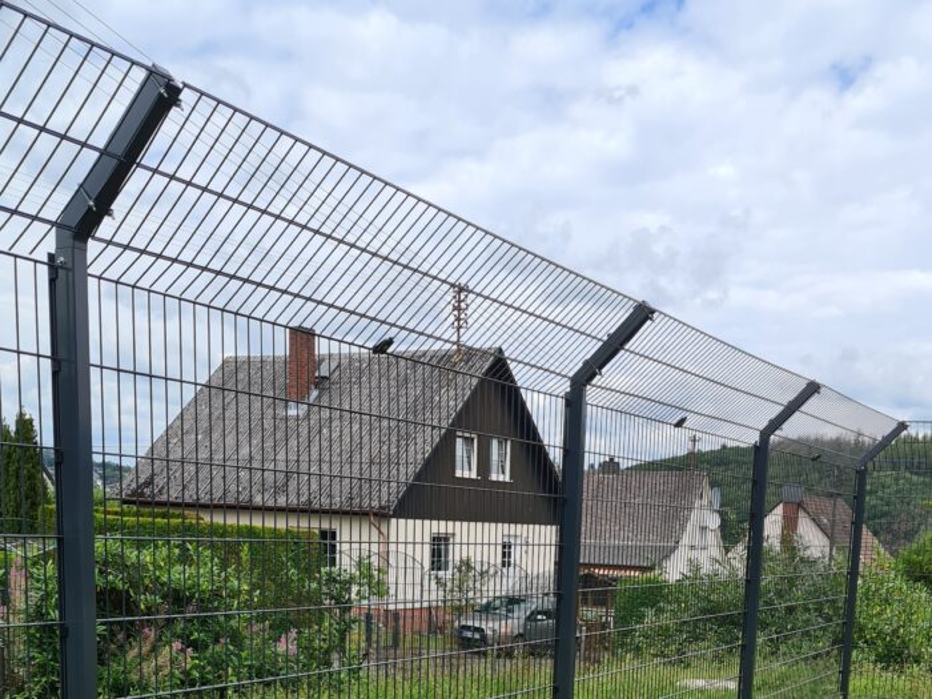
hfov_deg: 67.3
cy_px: 350
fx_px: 700
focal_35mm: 26
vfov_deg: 53.1
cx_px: 466
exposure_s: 1/1764
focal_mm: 5.4
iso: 50
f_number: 1.8
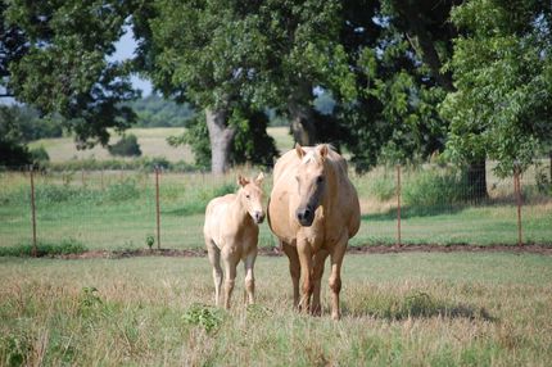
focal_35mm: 202
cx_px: 276
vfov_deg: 6.8
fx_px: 3103
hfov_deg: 10.2
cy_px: 184
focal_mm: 135
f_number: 5.6
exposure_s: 1/1250
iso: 400
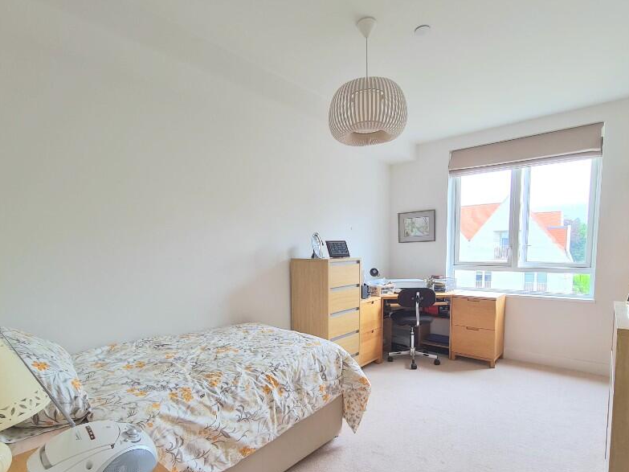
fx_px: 309
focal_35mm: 17
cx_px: 307
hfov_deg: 91.0
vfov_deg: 74.0
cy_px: 281
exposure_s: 1/100
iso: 80
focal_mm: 2.2
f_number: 2.2
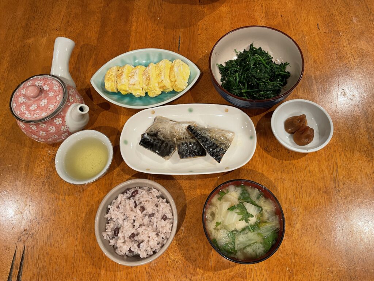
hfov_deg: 67.3
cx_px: 187
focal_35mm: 26
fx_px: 281
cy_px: 140
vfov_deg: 53.1
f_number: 1.6
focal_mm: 4.2
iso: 80
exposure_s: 1/60
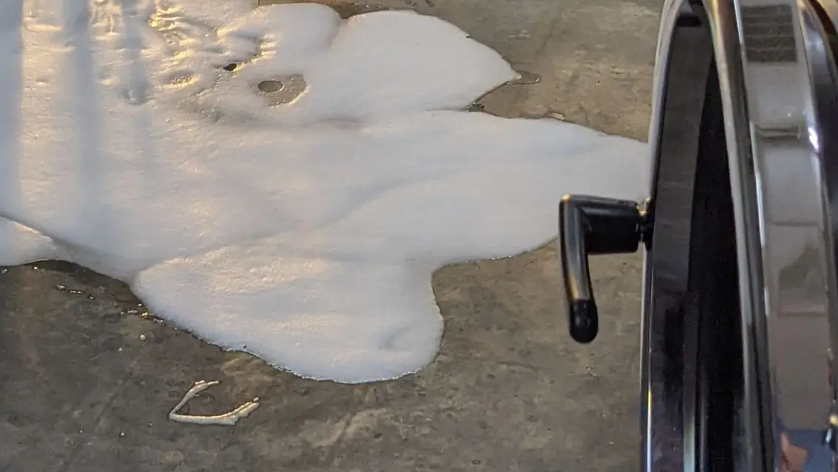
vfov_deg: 13.7
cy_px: -26
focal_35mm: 87
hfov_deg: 23.6
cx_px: 35
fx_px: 1933
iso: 59
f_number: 1.73
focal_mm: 4.38
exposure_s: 1/261
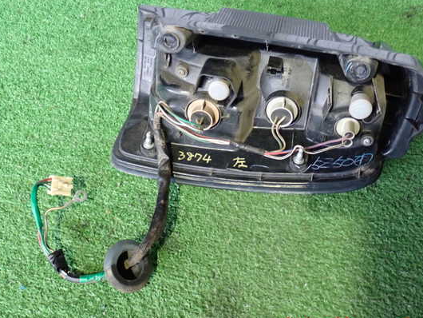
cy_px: 156
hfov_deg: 43.8
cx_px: 227
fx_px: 526
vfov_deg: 33.6
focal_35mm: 43
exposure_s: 1/30
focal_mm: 6.83
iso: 800
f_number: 2.7
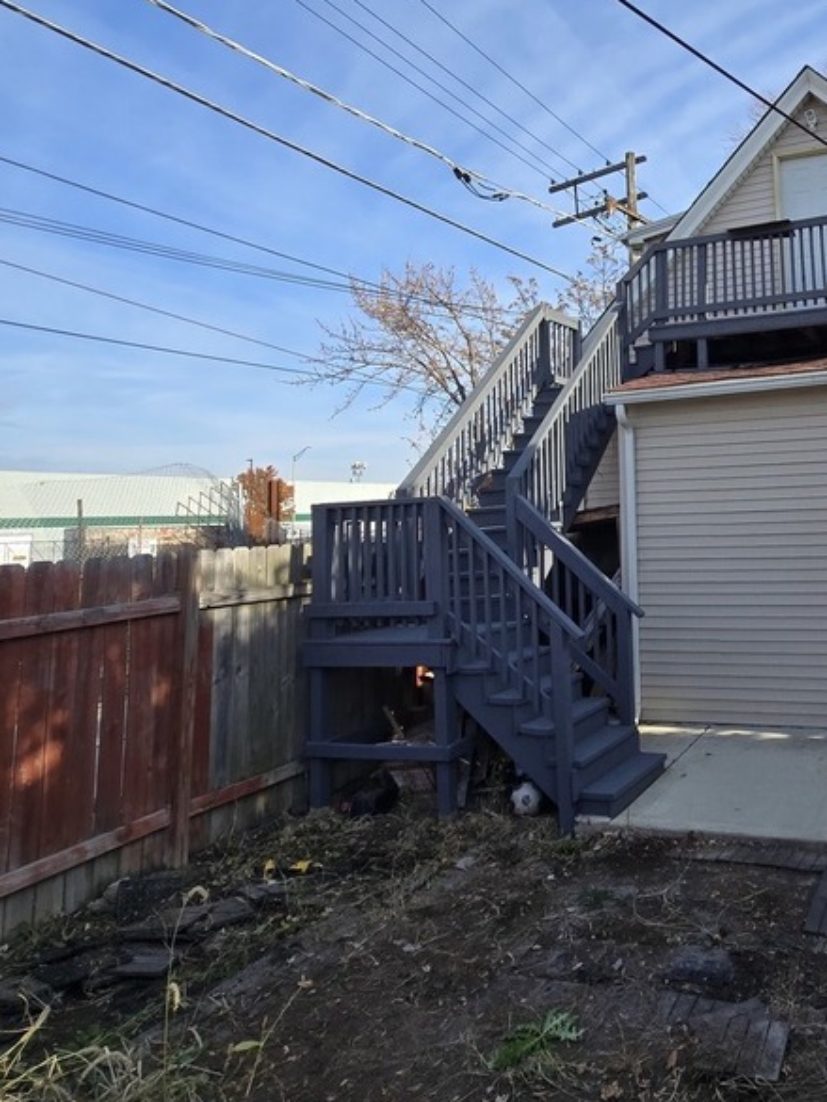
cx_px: 714
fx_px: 764
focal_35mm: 24
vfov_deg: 70.4
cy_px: 409
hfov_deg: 51.5
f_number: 2.2
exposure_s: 1/1208
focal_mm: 2.2
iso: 50
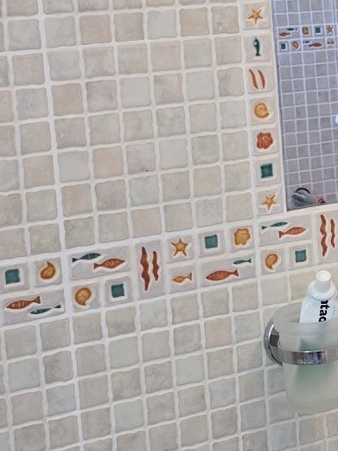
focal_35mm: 113
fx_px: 1471
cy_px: 171
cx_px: 607
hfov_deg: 12.1
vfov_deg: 17.4
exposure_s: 1/100
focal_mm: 6.3
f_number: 1.7
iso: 1000
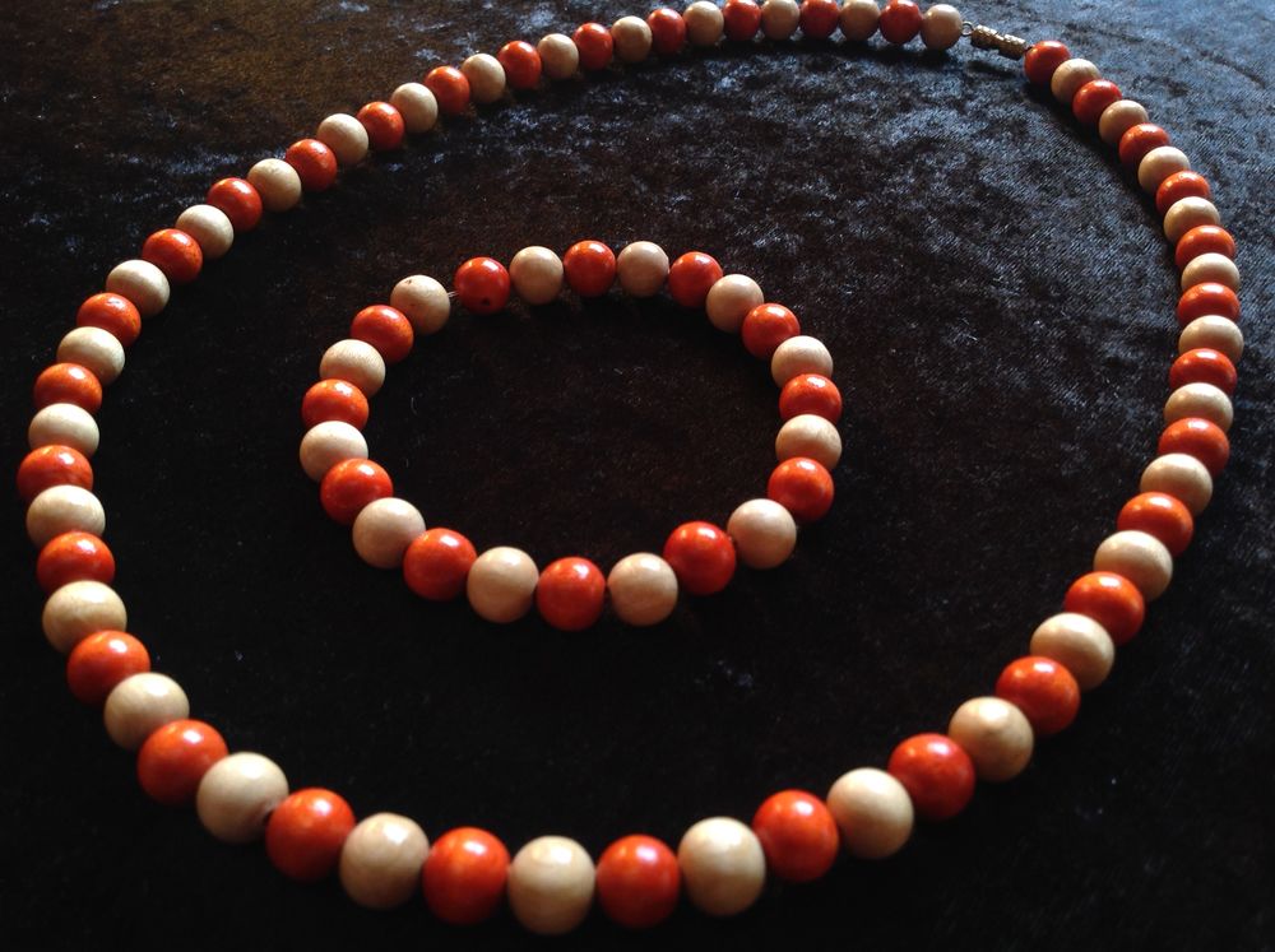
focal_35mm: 35
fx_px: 1287
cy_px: 476
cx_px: 638
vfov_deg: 40.6
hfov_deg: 52.7
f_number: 2.4
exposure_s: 1/15
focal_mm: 4.28
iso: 64
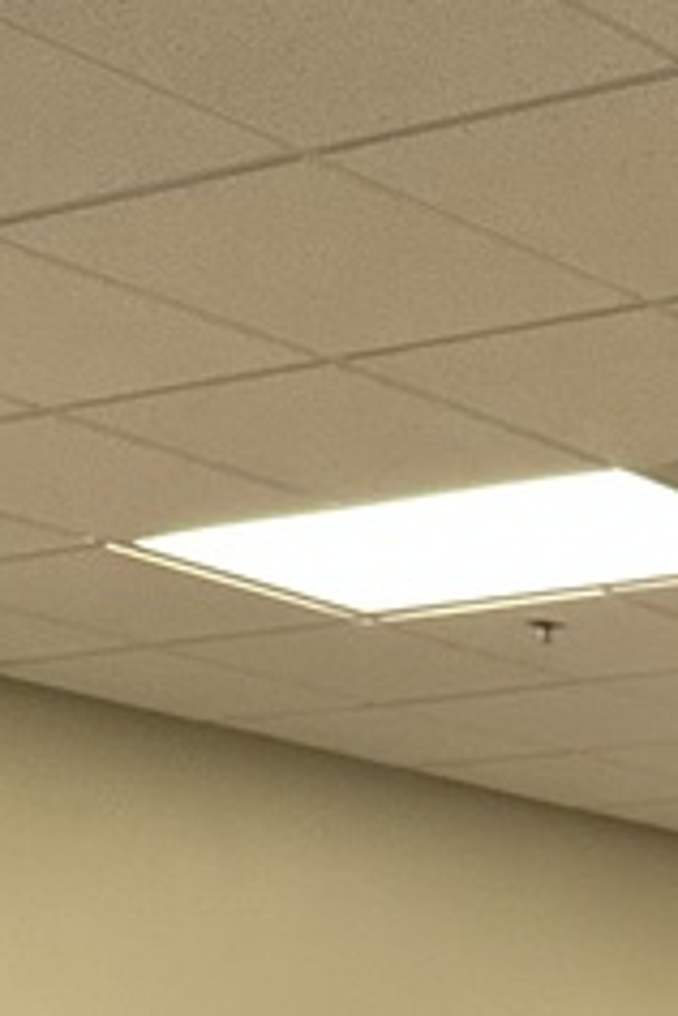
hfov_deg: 11.2
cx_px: 1472
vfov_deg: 14.9
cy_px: 2118
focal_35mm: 108
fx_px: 3051
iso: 320
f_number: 1.78
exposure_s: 1/60
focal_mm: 6.86
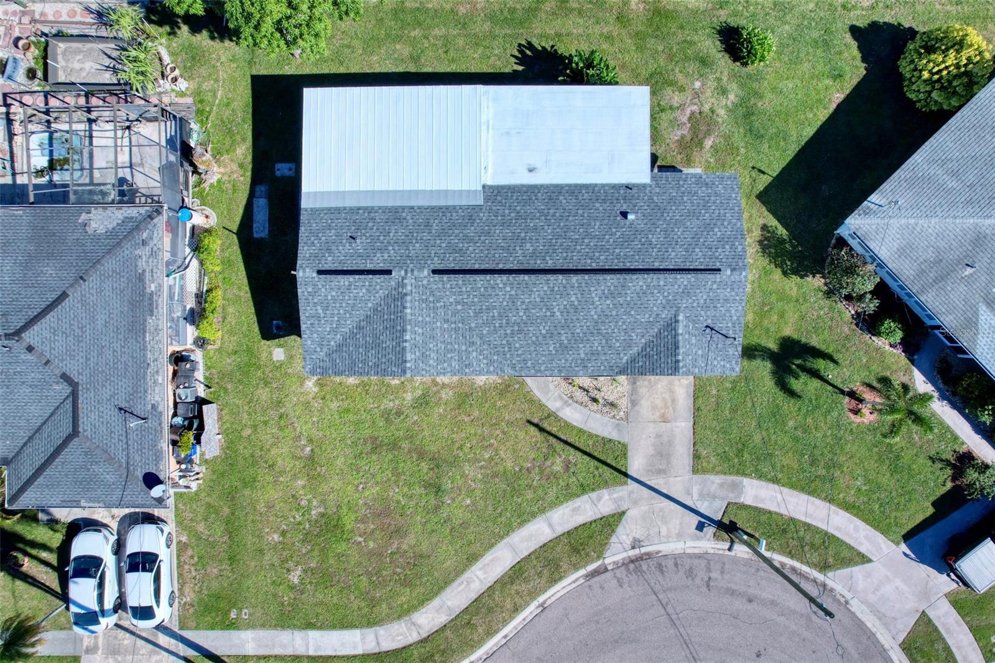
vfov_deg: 57.2
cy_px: 332
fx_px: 608
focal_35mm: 22
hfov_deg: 78.6
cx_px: 498
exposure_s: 1/2000
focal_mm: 8.38
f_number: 2.8
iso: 100
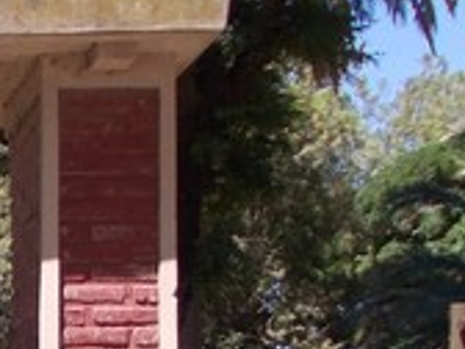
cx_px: -379
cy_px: 451
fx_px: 1719
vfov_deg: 11.3
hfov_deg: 13.7
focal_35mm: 128
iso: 80
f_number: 5.4
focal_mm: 4
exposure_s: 1/200
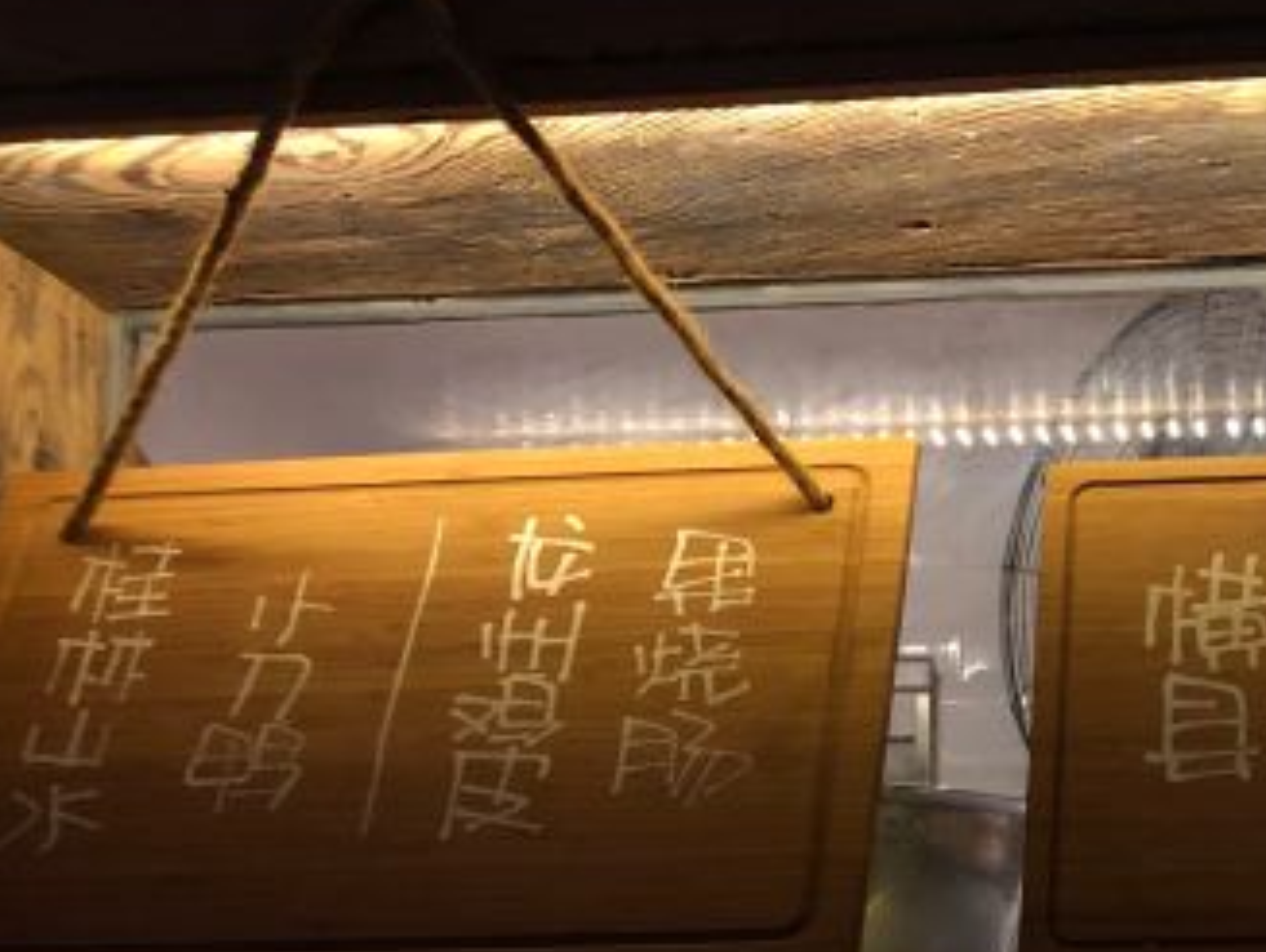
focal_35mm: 62
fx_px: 2270
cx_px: 1258
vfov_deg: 22.7
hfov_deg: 29.2
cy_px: 962
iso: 80
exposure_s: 1/17
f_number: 1.8
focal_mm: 3.99
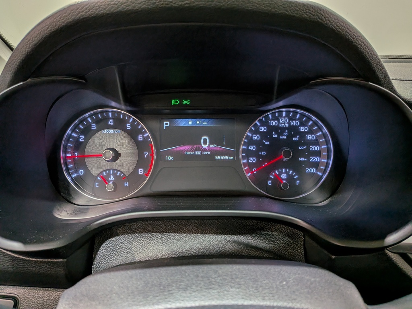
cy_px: 154
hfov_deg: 71.6
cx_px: 206
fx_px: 286
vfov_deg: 56.8
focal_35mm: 24
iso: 38
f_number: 1.7
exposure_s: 1/120
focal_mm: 4.53
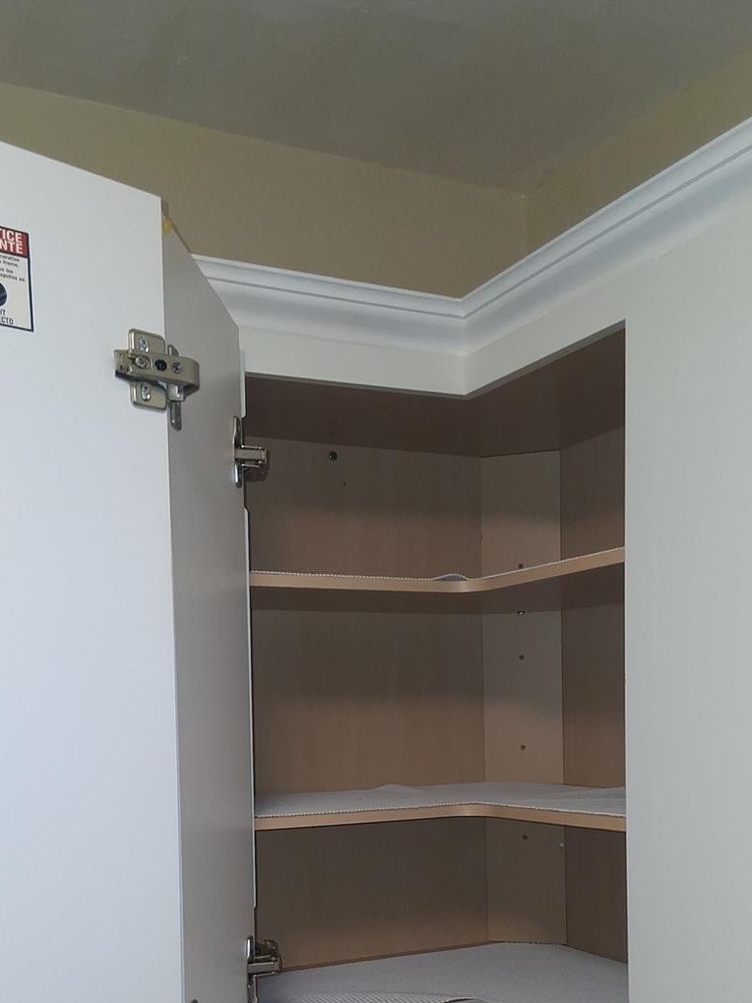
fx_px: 1130
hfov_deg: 36.8
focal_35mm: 39
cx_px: 349
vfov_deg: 46.2
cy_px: 748
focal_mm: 3.98
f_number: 1.8
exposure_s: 1/120
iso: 320
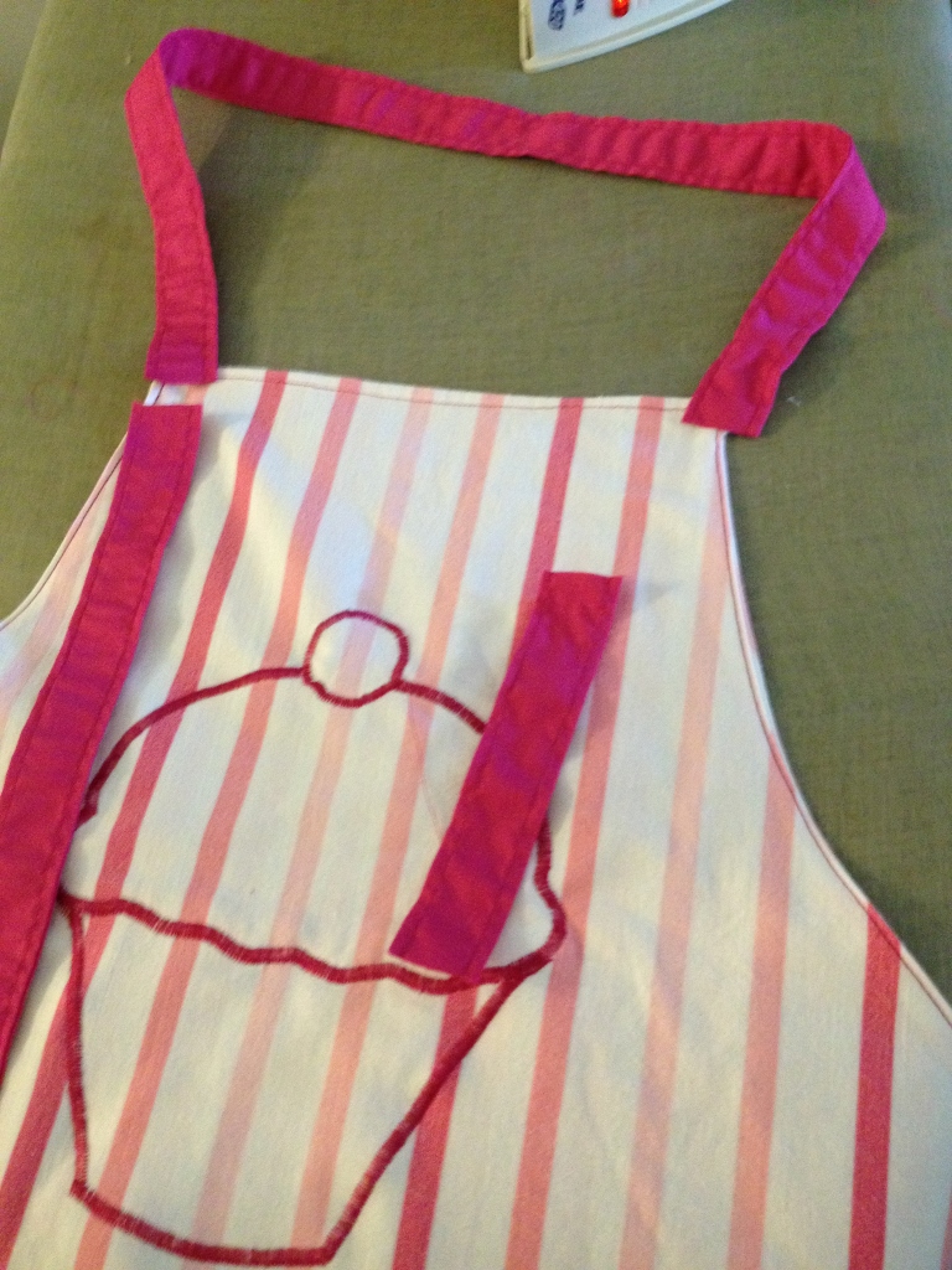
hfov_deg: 40.7
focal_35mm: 35
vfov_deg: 52.6
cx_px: 476
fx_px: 1283
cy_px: 635
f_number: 2.4
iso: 320
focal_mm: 4.28
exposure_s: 1/20
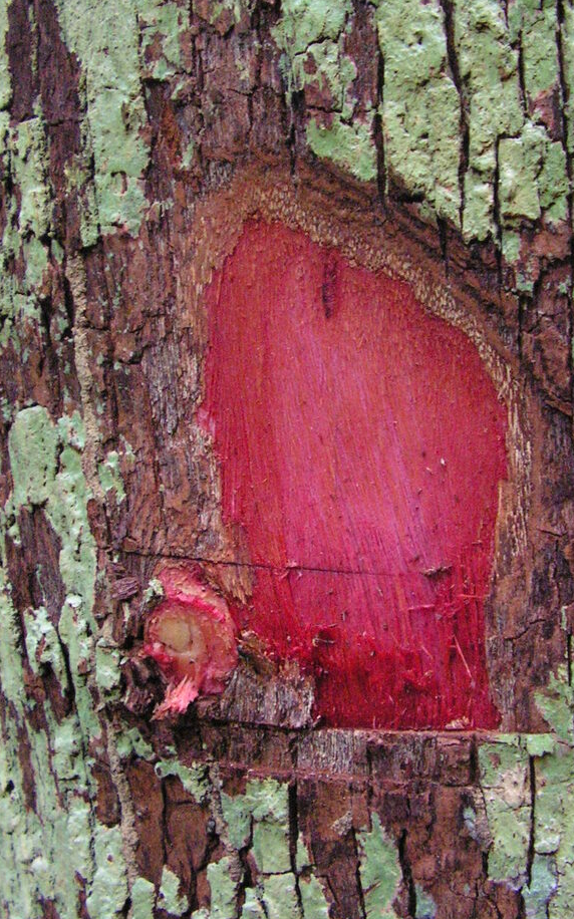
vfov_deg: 40.2
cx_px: 321
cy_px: 406
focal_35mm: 50
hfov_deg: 25.8
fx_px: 1252
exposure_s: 1/40
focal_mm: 6
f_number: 3.2
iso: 400
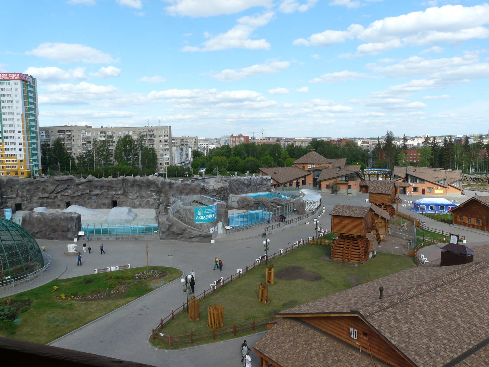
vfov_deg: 49.7
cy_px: 184
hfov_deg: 63.4
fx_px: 396
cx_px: 244
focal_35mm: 28
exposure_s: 1/250
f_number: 5.6
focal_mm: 4.6
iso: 100
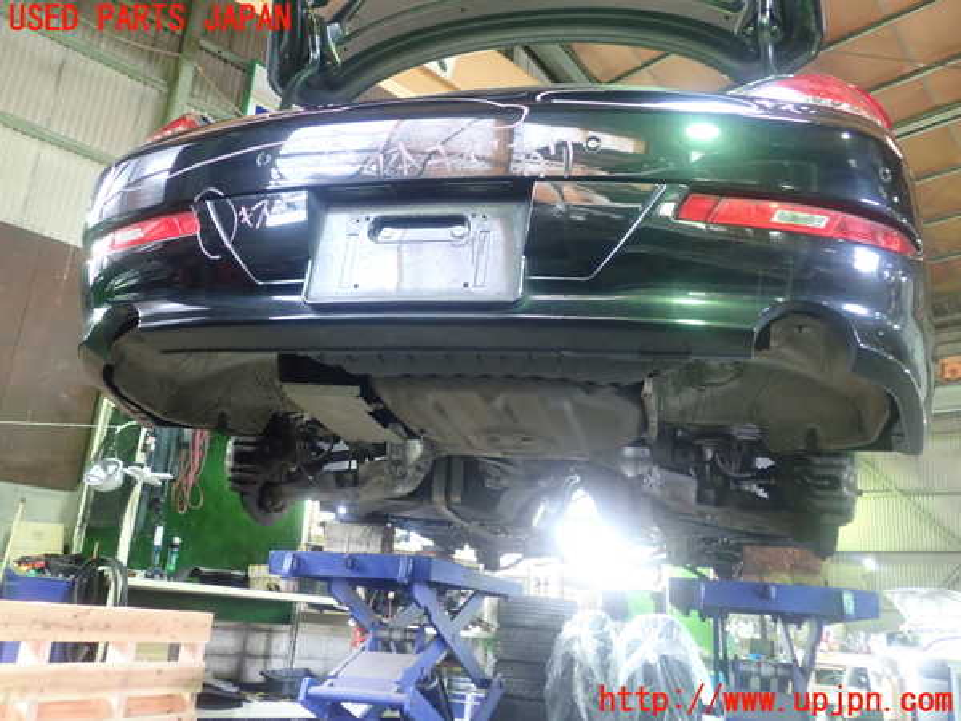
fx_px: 833
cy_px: 360
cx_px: 480
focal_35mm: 30
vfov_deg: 46.8
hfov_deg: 60.0
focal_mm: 5.5
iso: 640
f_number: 2.3
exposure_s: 1/30
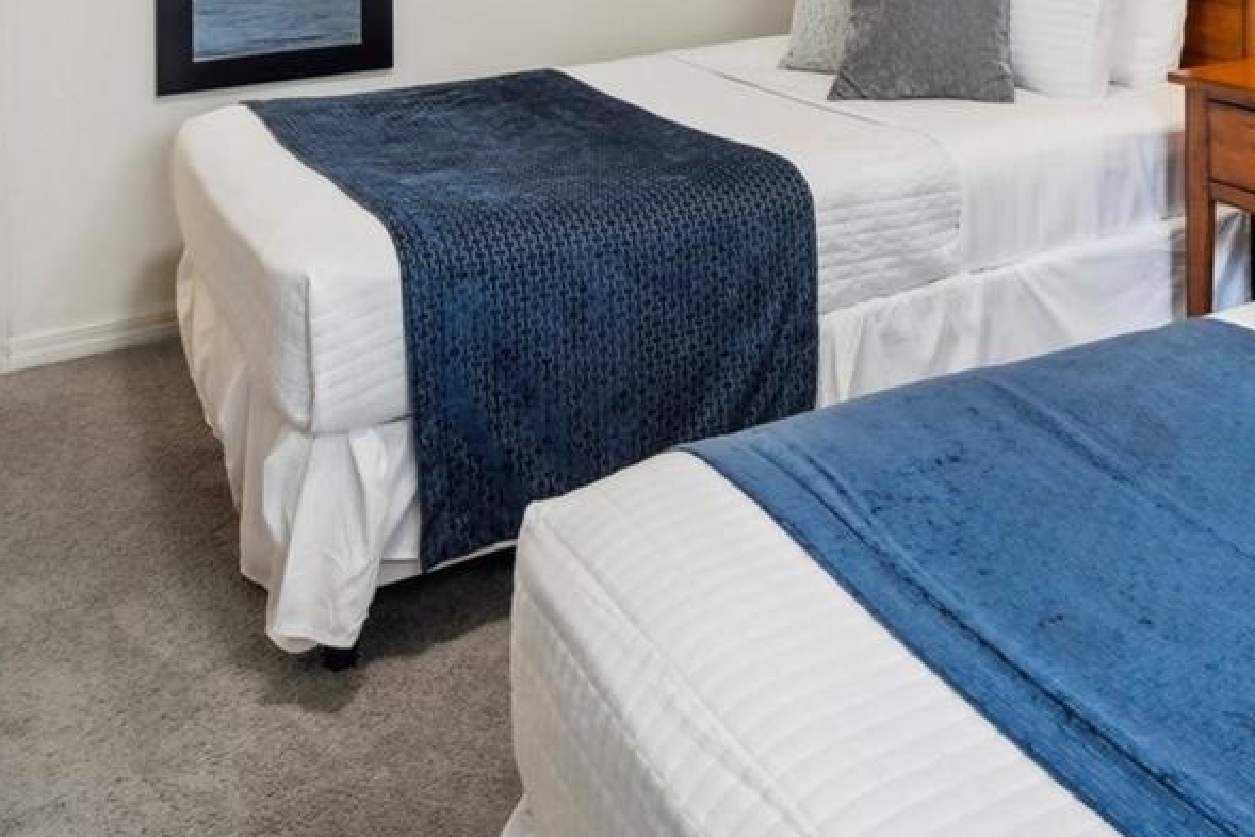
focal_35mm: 38
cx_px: 963
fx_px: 1325
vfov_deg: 30.0
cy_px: -164
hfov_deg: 48.4
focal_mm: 14
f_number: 8
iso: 400
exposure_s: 1/8
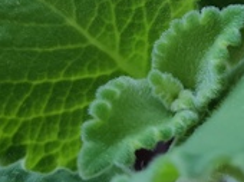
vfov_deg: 12.1
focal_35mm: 117
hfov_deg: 16.2
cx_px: 296
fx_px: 824
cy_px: -83
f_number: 1.65
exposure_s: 1/108
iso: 100
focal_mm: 4.75
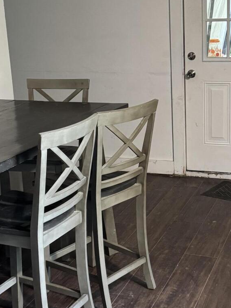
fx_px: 561
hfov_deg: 23.1
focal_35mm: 63
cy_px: 142
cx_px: 165
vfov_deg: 30.7
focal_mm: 6.76
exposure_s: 1/40
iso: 640
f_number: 1.78
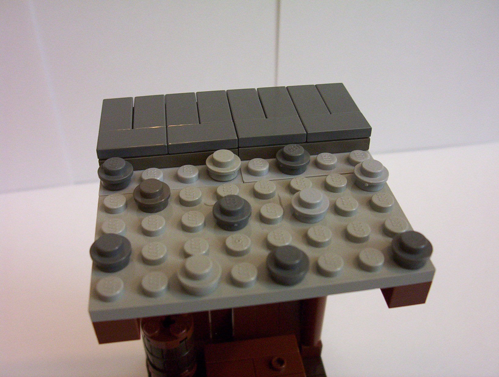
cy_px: 188
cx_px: 250
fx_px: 621
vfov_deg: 33.7
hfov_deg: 43.8
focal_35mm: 43
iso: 200
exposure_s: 1/35.4
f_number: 2.73
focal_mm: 5.77
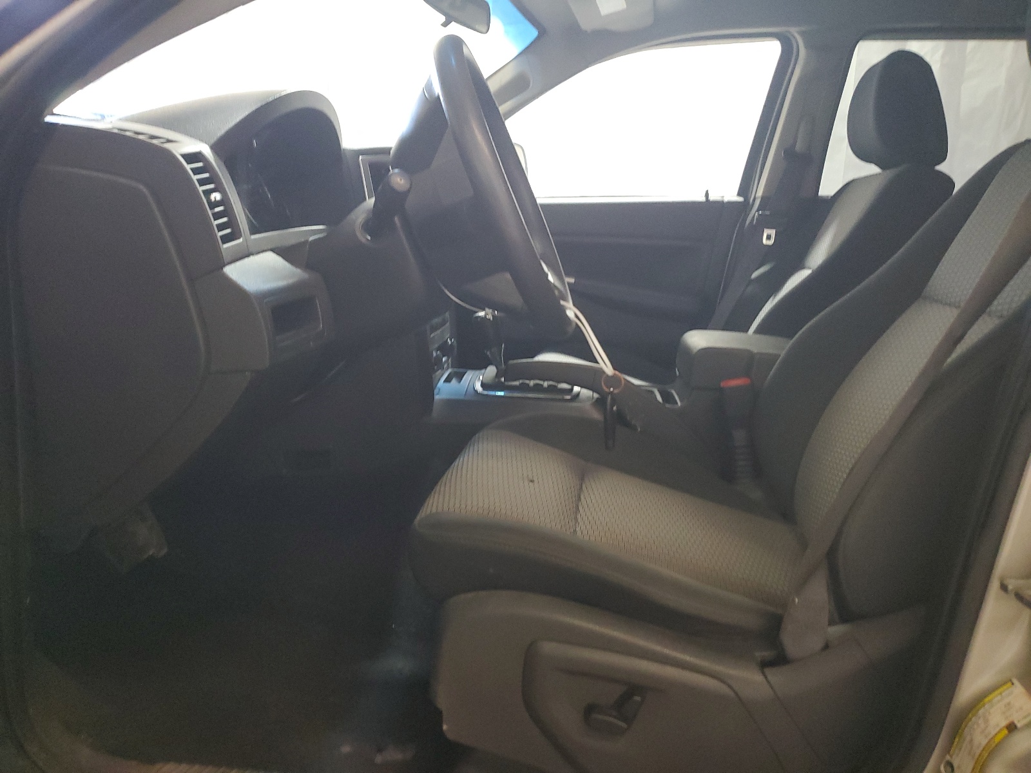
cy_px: 386
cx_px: 516
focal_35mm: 26
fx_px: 774
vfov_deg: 53.1
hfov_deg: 67.3
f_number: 1.5
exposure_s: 1/60.2
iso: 305
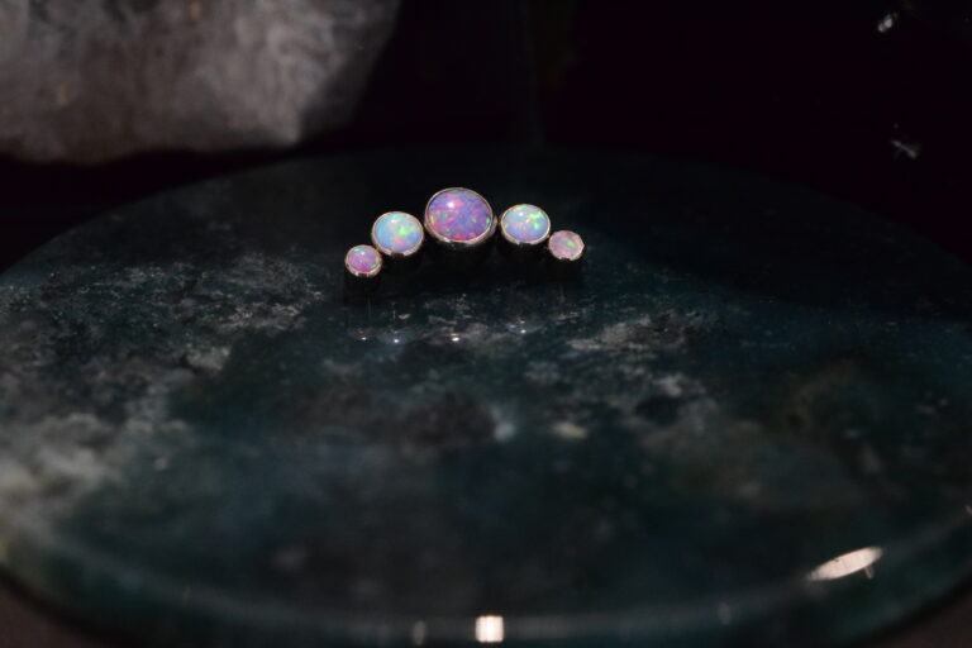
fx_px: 3645
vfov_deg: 10.2
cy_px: 324
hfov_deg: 15.2
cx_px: 486
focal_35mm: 135
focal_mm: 90
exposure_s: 1/40
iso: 4000
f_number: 13
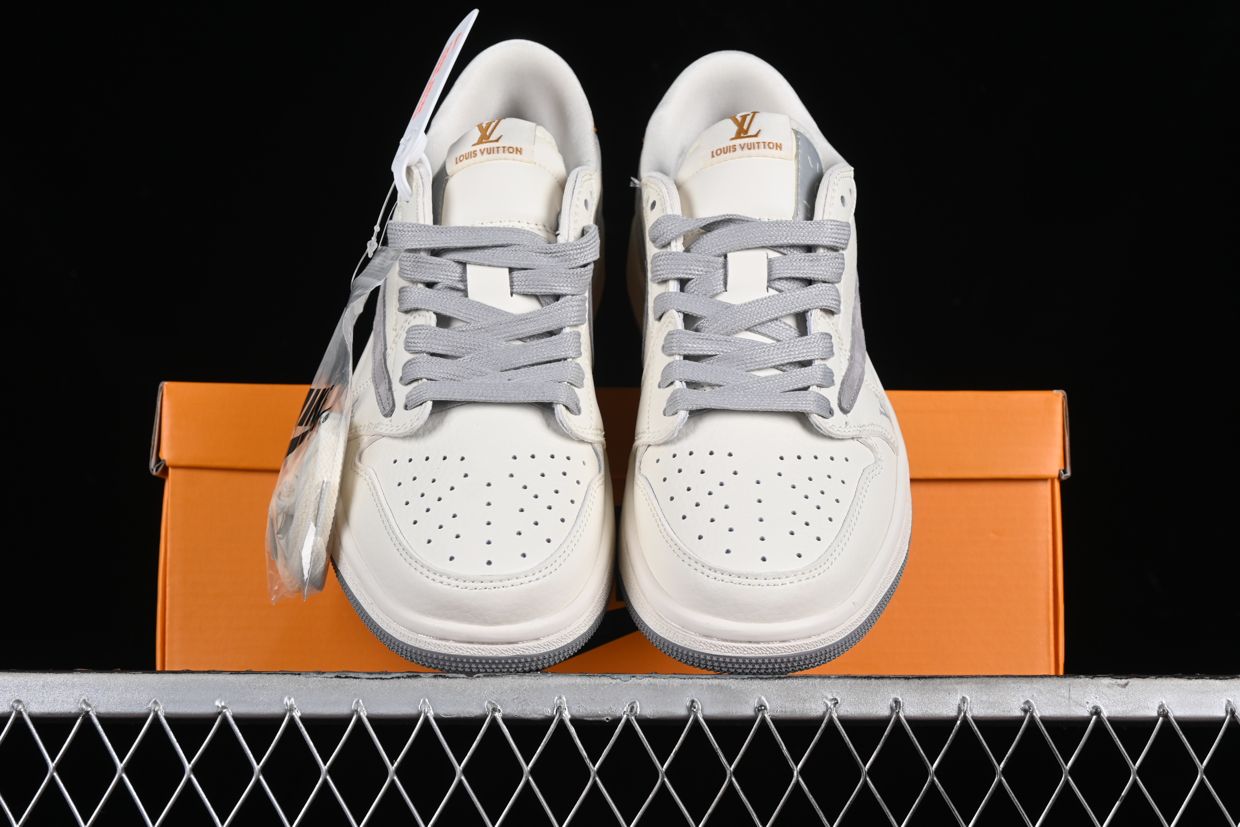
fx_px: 2583
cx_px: 620
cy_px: 414
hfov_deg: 27.0
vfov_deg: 18.2
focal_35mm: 75
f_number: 8
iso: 160
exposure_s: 1/80
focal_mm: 50
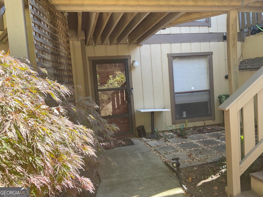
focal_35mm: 29
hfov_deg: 61.7
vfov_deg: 48.2
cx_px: 132
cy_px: 98
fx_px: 220
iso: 25
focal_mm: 3
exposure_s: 1/122
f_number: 1.8
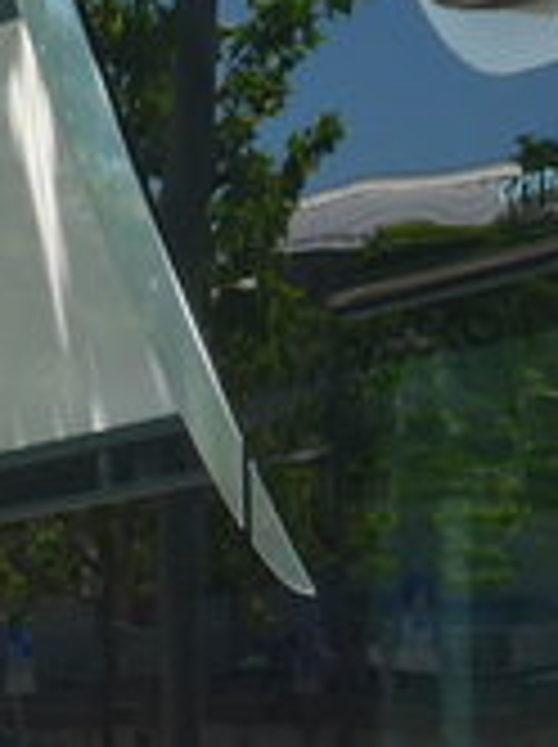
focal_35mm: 297
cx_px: 860
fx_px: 6400
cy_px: 378
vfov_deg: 6.7
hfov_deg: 5.0
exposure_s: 1/1000
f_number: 2.8
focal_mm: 8.4
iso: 80
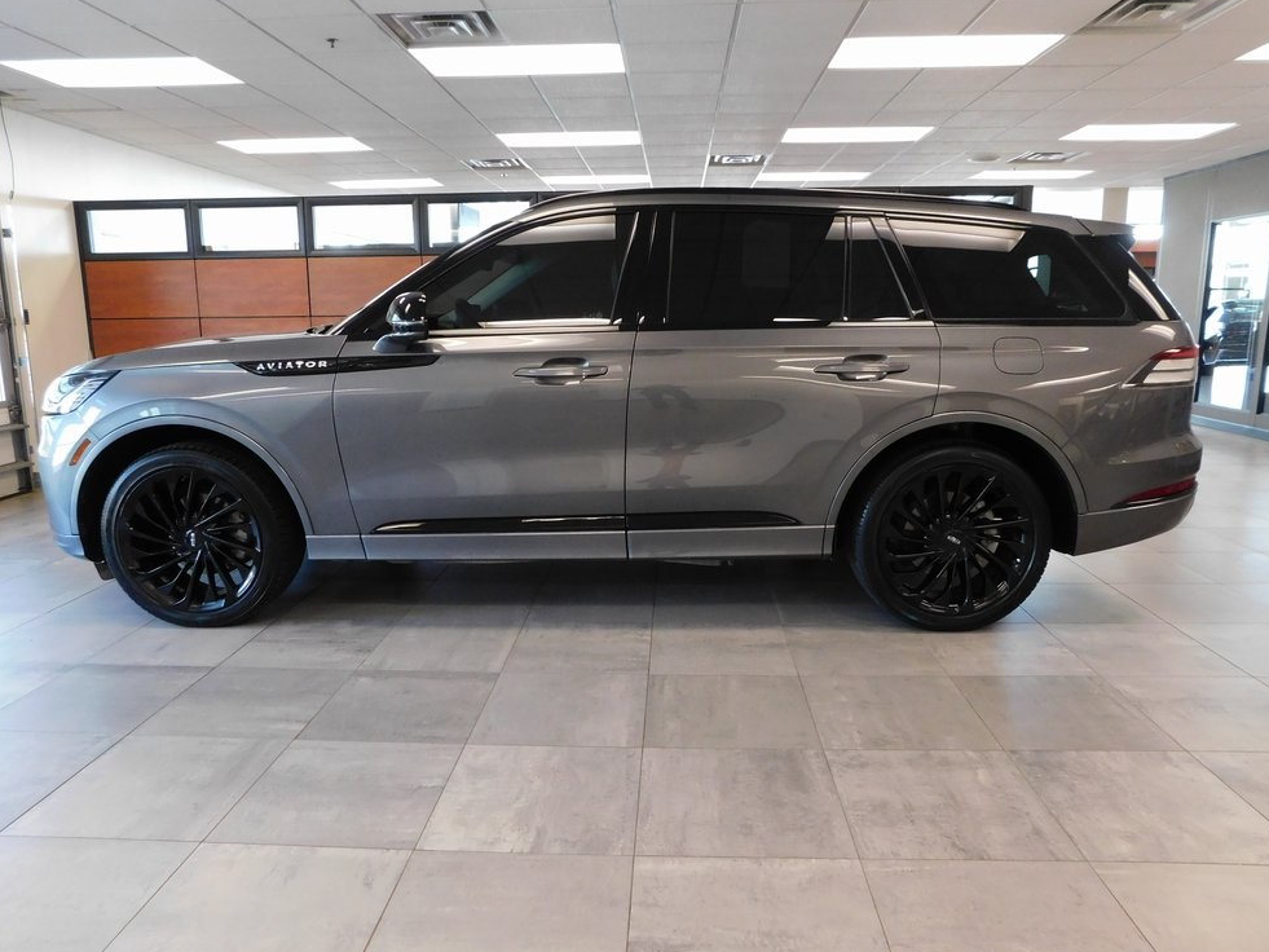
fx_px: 880
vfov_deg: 56.8
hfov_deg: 71.6
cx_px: 633
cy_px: 482
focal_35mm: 24
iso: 320
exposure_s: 1/30
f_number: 3
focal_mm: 4
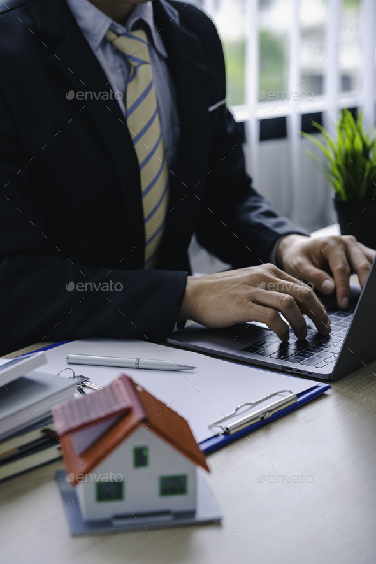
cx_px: 188
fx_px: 1332
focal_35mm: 85
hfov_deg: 16.1
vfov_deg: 23.9
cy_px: 282
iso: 200
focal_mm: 85
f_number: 3.5
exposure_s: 1/100
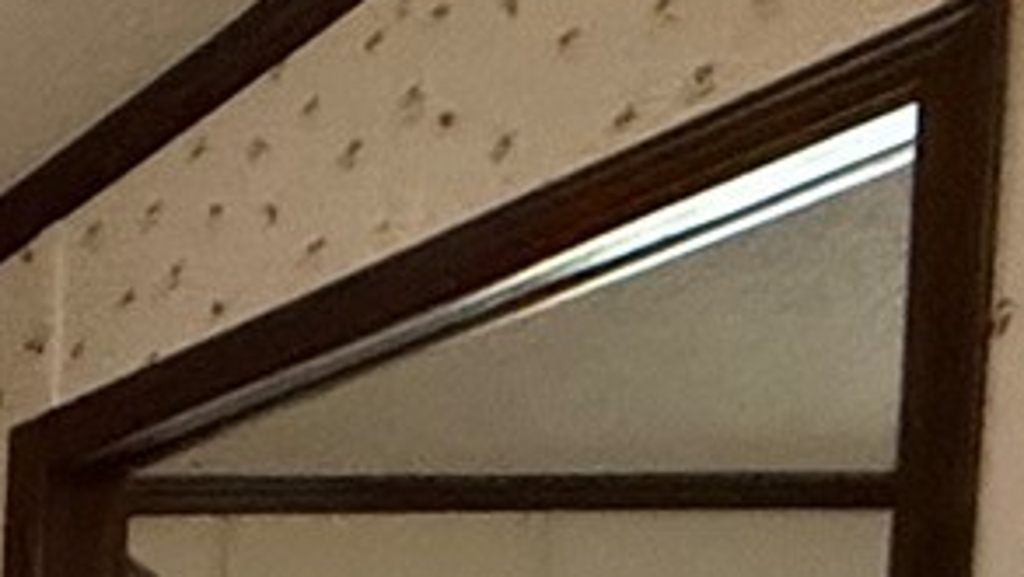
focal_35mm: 100
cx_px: -1775
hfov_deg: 12.7
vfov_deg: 10.5
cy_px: 1350
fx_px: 2716
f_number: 2.2
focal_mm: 2.22
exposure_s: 1/60
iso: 800
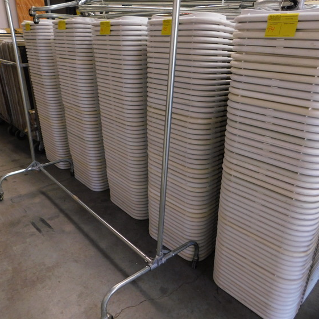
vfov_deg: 57.3
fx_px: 292
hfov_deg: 57.2
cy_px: 156
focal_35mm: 28
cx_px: 171
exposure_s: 1/30
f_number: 3
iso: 200
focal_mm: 4
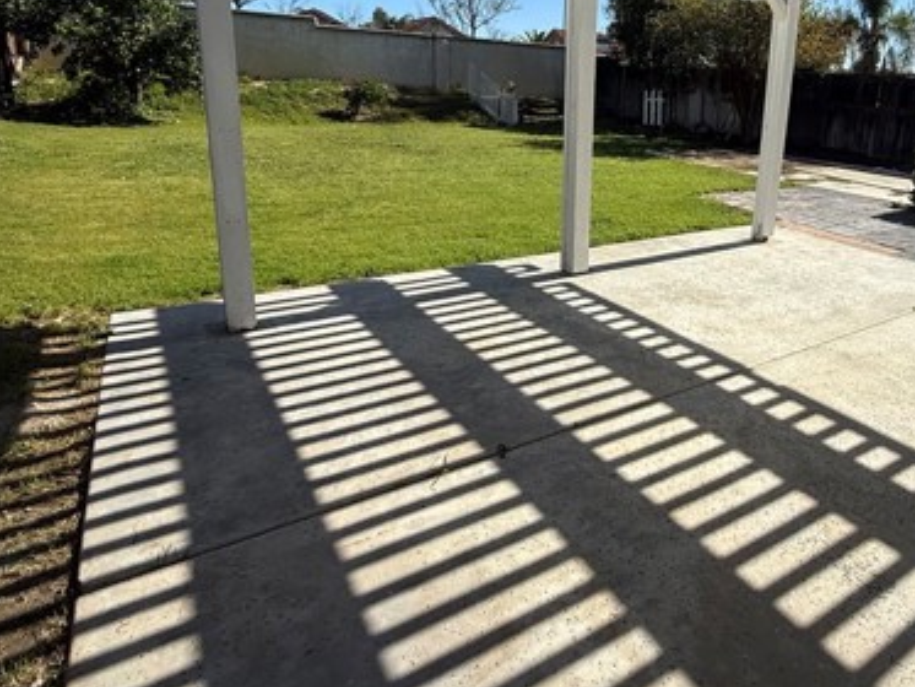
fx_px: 635
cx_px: 618
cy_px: 226
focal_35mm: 24
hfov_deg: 69.3
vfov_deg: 55.6
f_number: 2.2
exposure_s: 1/2841
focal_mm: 2.22
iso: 50
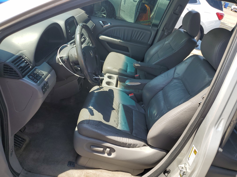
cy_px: 88
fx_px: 178
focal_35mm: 26
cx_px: 118
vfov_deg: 53.1
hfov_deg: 67.3
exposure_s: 1/909
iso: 50
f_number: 1.5
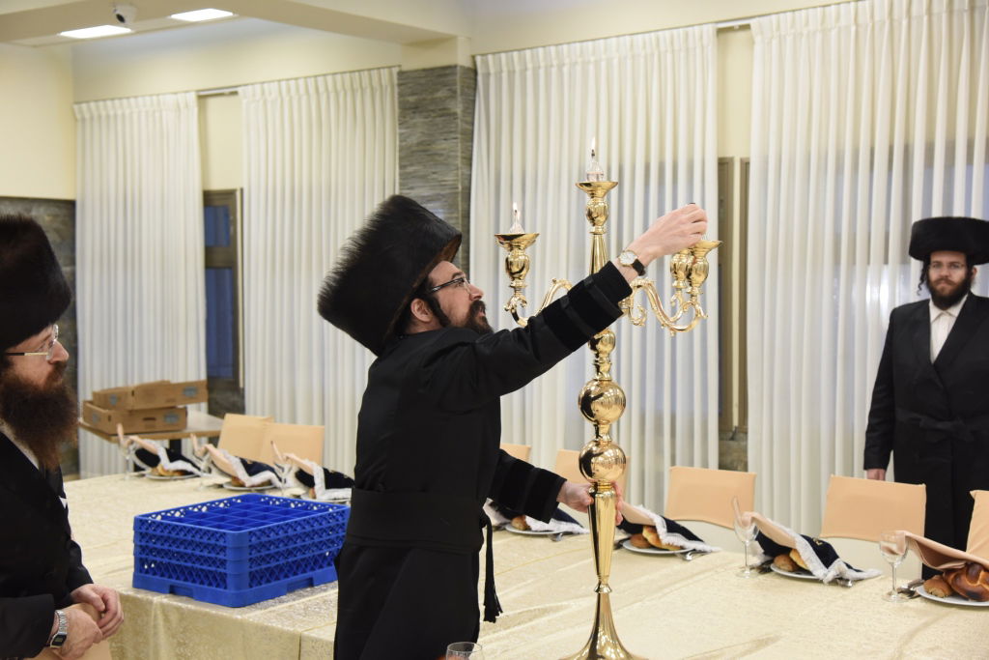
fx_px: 1374
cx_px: 494
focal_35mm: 50
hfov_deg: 39.6
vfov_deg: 27.0
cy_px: 330
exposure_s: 1/160
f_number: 5
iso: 1600
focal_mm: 50
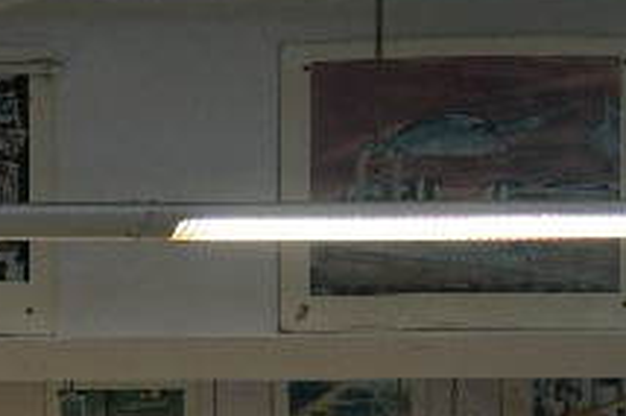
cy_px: 885
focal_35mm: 115
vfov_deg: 10.7
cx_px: -468
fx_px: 1997
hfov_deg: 15.5
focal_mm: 24
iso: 320
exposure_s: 1/125
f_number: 3.5
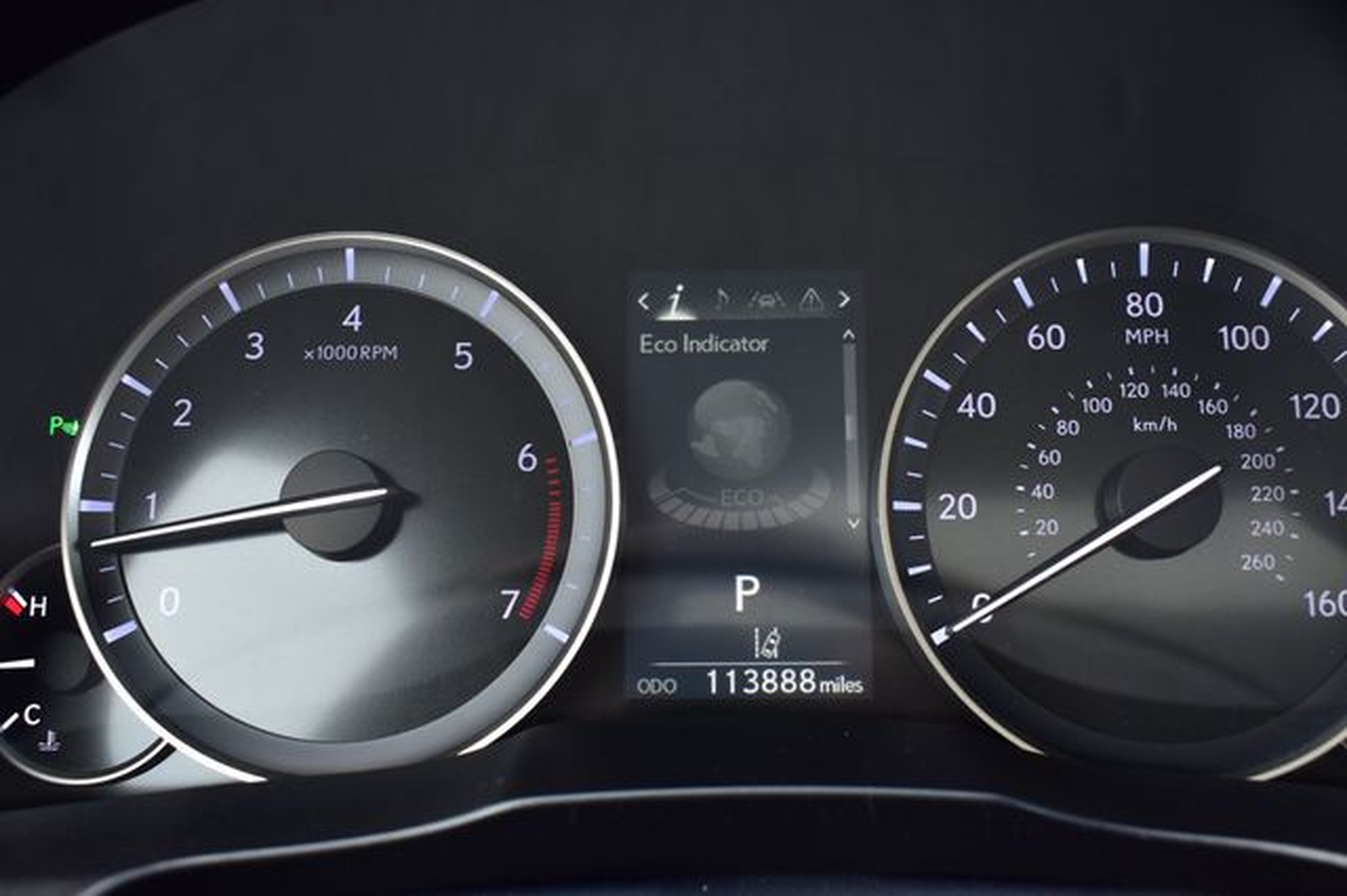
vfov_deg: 35.5
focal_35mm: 38
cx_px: 674
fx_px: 1402
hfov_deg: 51.3
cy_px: 448
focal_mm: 25
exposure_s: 1/40
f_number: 7.1
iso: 400
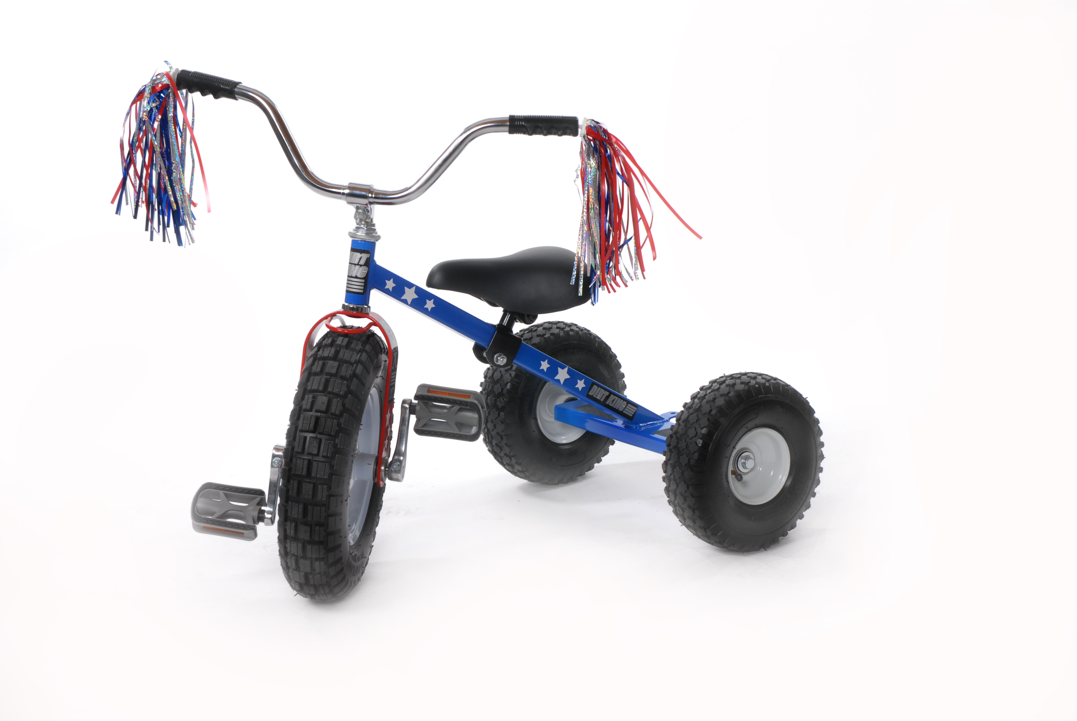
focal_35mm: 90
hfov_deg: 22.6
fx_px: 2696
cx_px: 538
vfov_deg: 15.2
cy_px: 360
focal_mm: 60
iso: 200
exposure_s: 1/125
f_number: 11
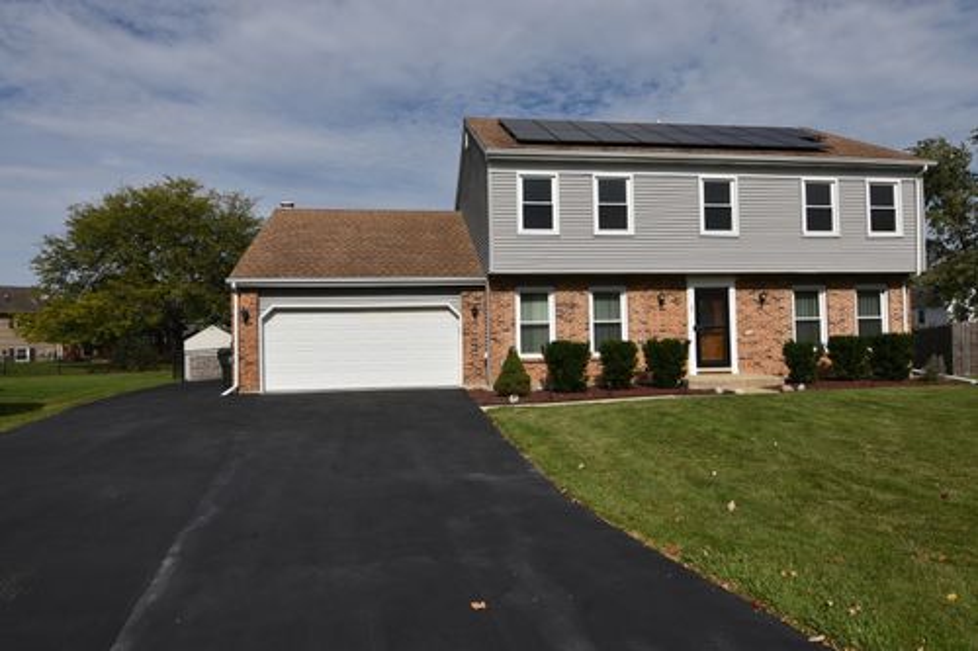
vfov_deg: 56.1
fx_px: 611
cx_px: 489
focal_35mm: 22
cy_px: 326
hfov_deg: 77.3
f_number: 10
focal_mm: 15
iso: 100
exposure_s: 1/400
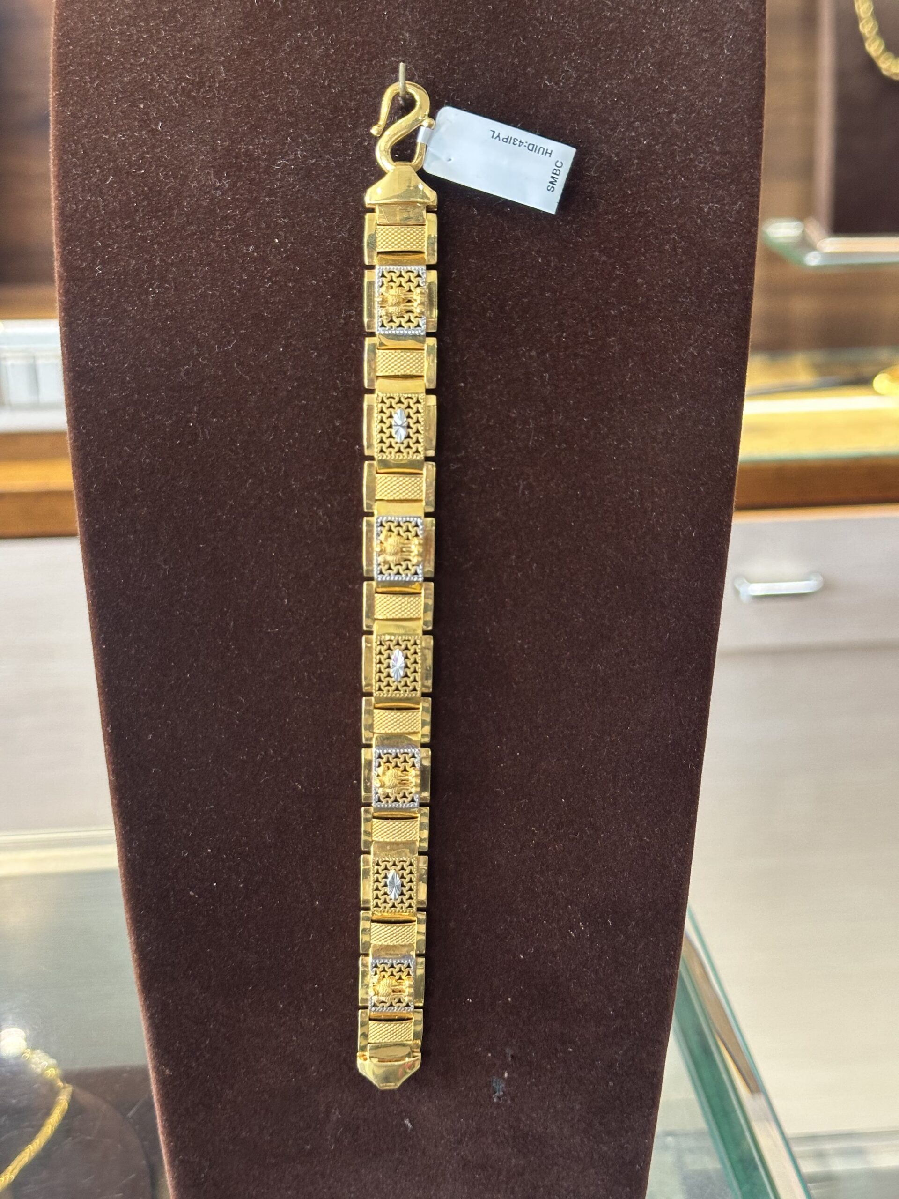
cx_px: 450
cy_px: 600
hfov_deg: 30.3
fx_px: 1662
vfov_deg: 39.7
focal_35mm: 48
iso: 160
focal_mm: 6.86
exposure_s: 1/50
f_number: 1.78
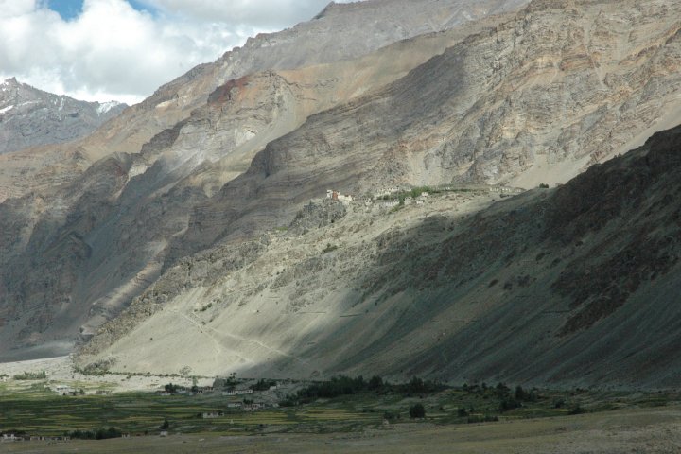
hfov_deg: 19.5
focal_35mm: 105
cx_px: 340
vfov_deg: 13.0
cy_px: 227
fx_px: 1986
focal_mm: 70
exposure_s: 1/1000
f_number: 16
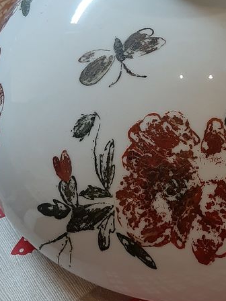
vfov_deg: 33.0
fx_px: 505
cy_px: 107
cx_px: 203
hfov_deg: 24.5
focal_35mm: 58
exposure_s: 1/25
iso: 160
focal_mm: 3.93
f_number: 1.7
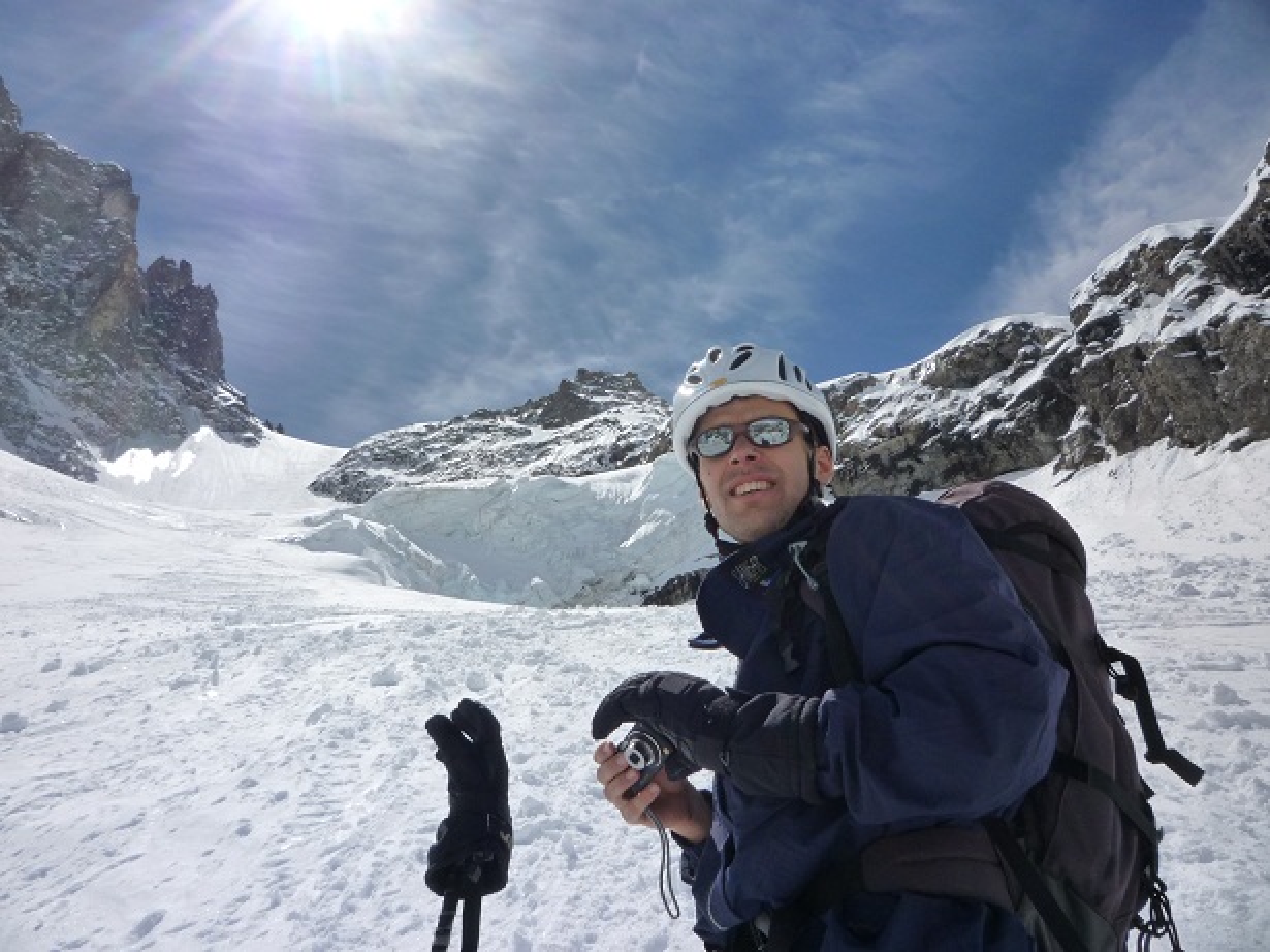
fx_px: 1064
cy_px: 476
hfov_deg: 61.7
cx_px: 635
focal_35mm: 29
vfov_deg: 48.2
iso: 125
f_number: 6.3
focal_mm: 5.2
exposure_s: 1/800
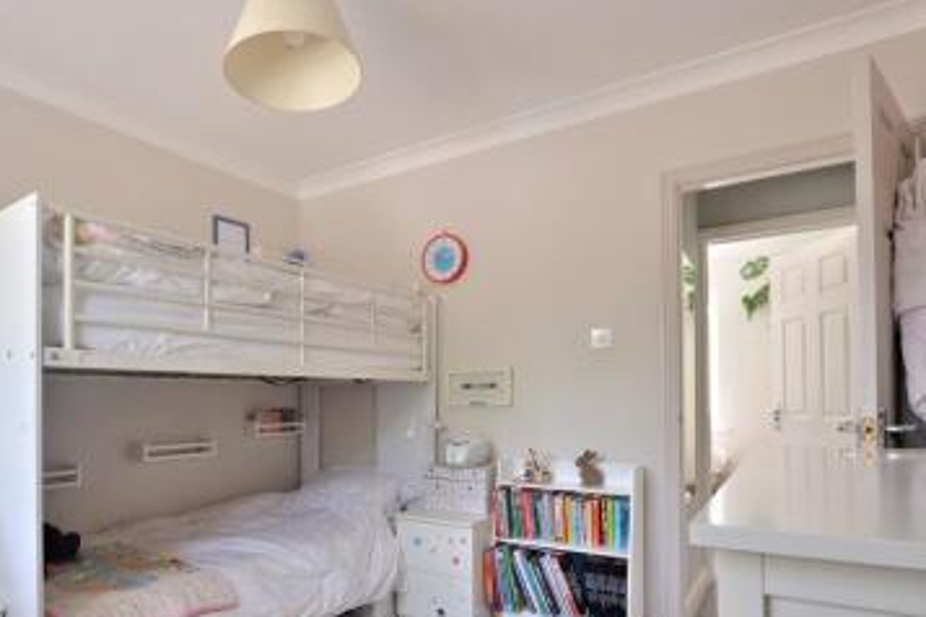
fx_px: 514
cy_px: 382
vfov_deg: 61.2
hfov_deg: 82.7
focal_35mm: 20
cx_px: 361
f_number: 9
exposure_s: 1/20
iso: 640
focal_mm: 10
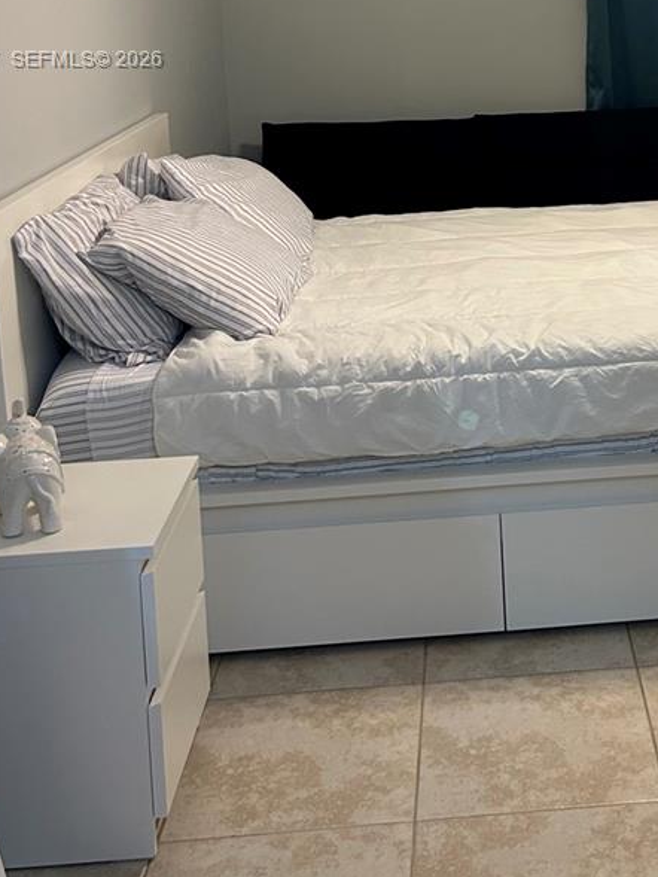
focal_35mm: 53
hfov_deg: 26.8
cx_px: 557
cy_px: 61
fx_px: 1343
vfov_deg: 33.9
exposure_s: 1/60
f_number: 1.5
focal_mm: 5.7
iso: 125
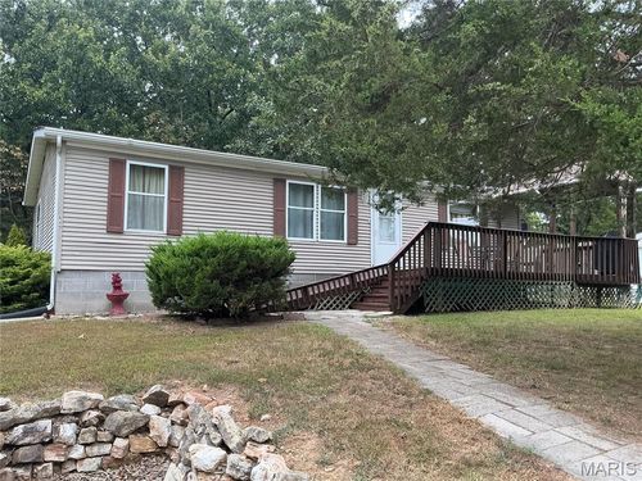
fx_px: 538
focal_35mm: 29
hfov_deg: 61.7
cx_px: 321
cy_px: 240
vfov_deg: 48.2
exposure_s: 1/120
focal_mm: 3
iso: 50
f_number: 1.8
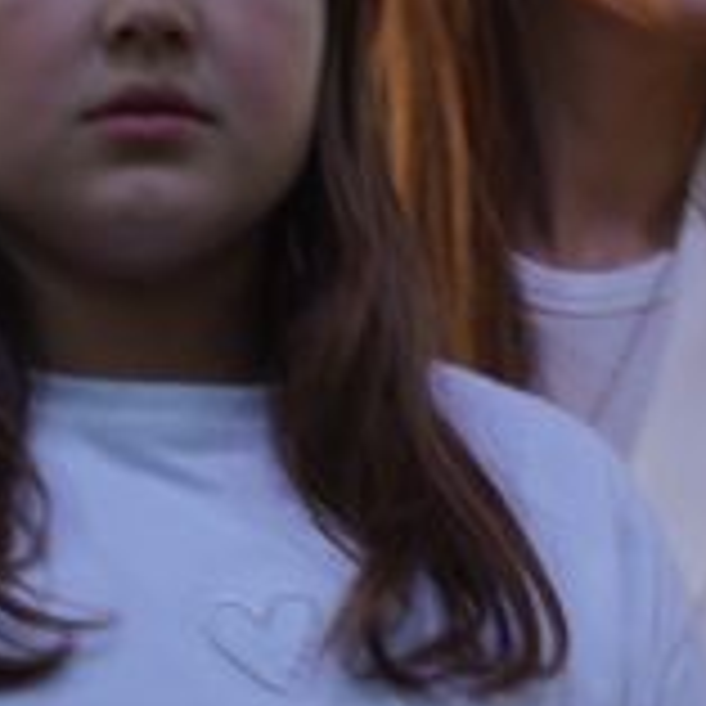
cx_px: 2383
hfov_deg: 2.3
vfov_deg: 2.4
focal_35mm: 738
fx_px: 17029
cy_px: 542
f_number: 4.5
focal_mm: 105
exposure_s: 1/100
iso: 100
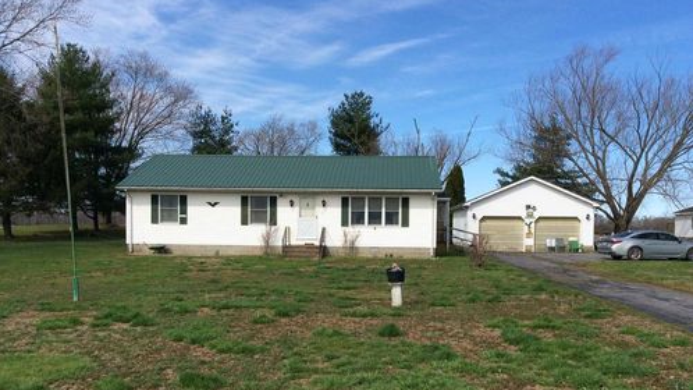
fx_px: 643
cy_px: 249
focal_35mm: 35
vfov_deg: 33.5
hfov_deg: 56.6
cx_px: 346
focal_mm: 3.3
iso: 32
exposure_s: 1/1395
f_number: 2.4
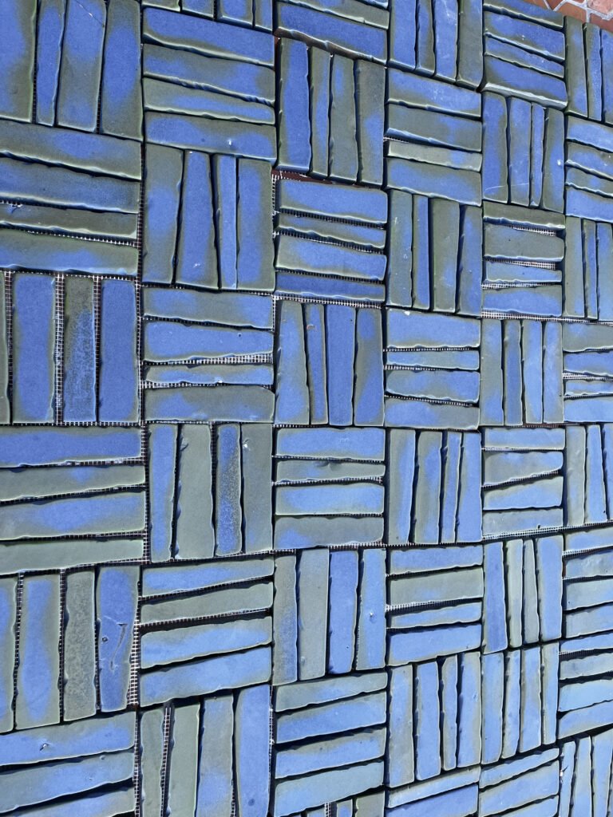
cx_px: 306
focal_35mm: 26
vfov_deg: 67.3
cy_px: 408
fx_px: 614
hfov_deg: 53.1
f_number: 1.6
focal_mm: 5.1
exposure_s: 1/508
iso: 50
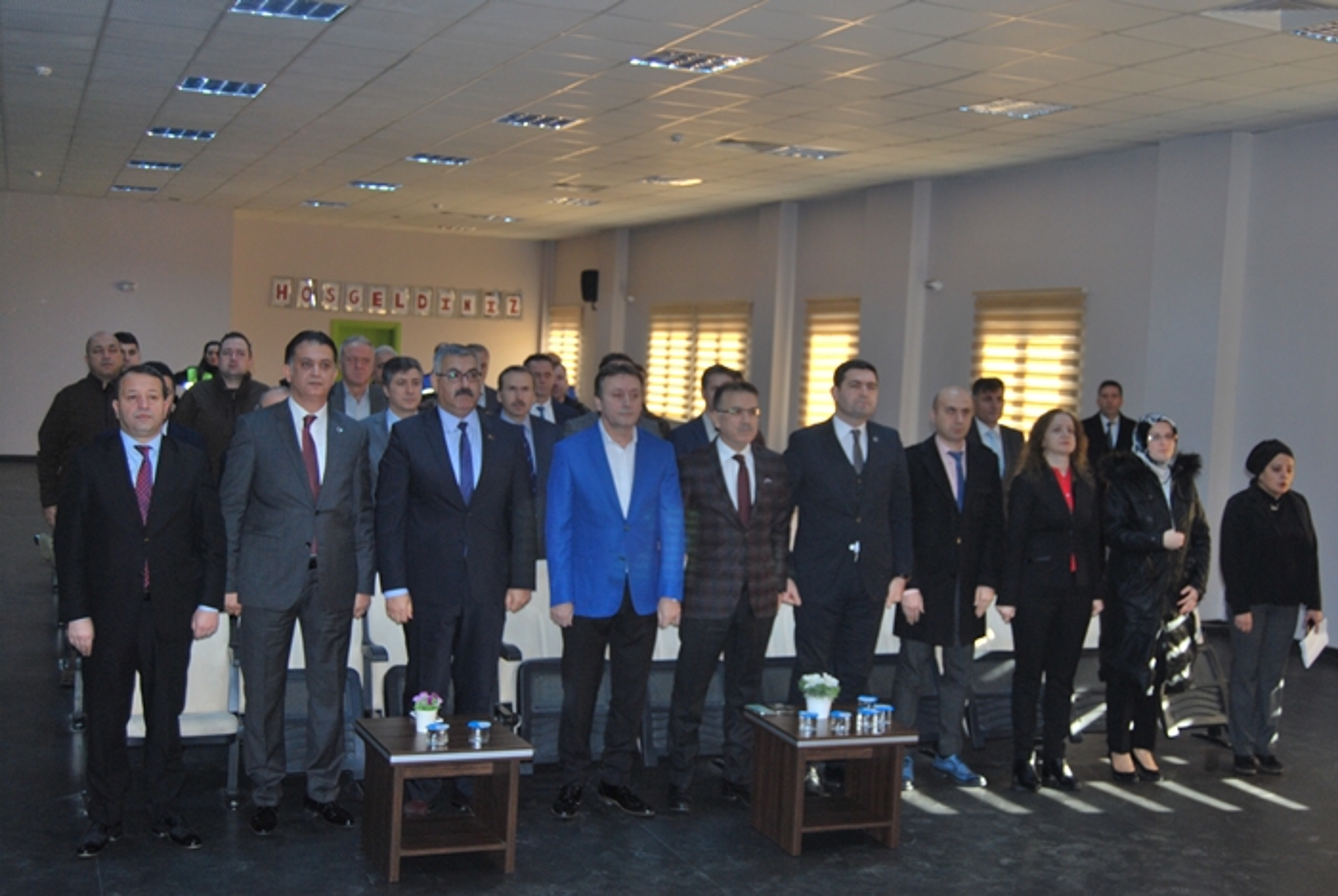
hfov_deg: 46.3
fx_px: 1563
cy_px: 448
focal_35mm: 42
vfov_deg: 32.0
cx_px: 669
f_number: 4.2
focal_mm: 28
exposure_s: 1/60
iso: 200
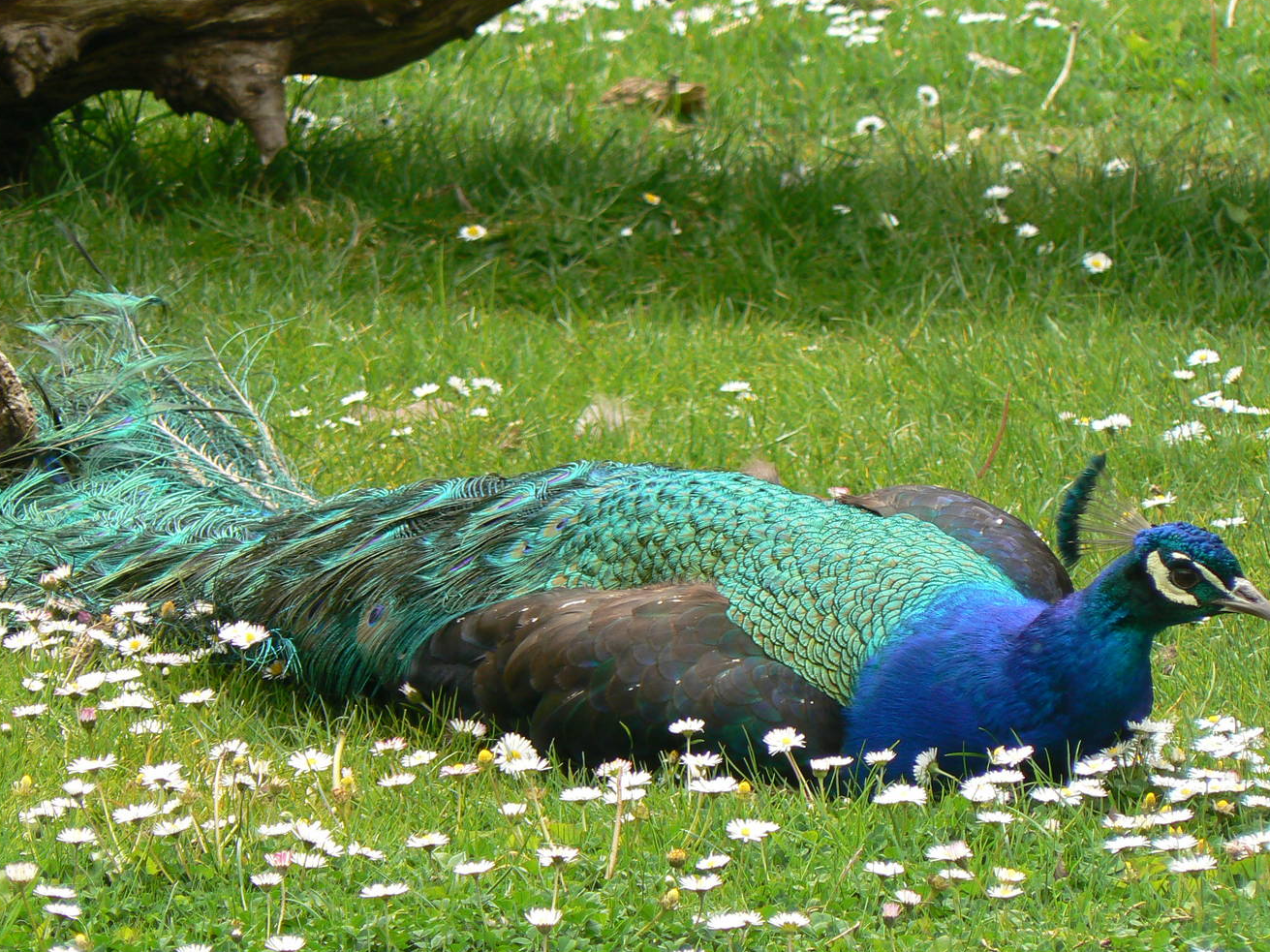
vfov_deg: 3.4
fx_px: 15848
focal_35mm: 432
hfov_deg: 4.6
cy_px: 543
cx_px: 605
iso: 80
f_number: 5.6
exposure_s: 1/160
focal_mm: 59
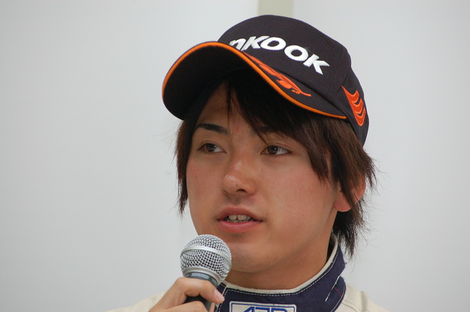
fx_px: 2935
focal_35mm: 225
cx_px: 235
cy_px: 156
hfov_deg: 9.2
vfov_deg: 6.1
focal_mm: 150
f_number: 8
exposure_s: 1/60
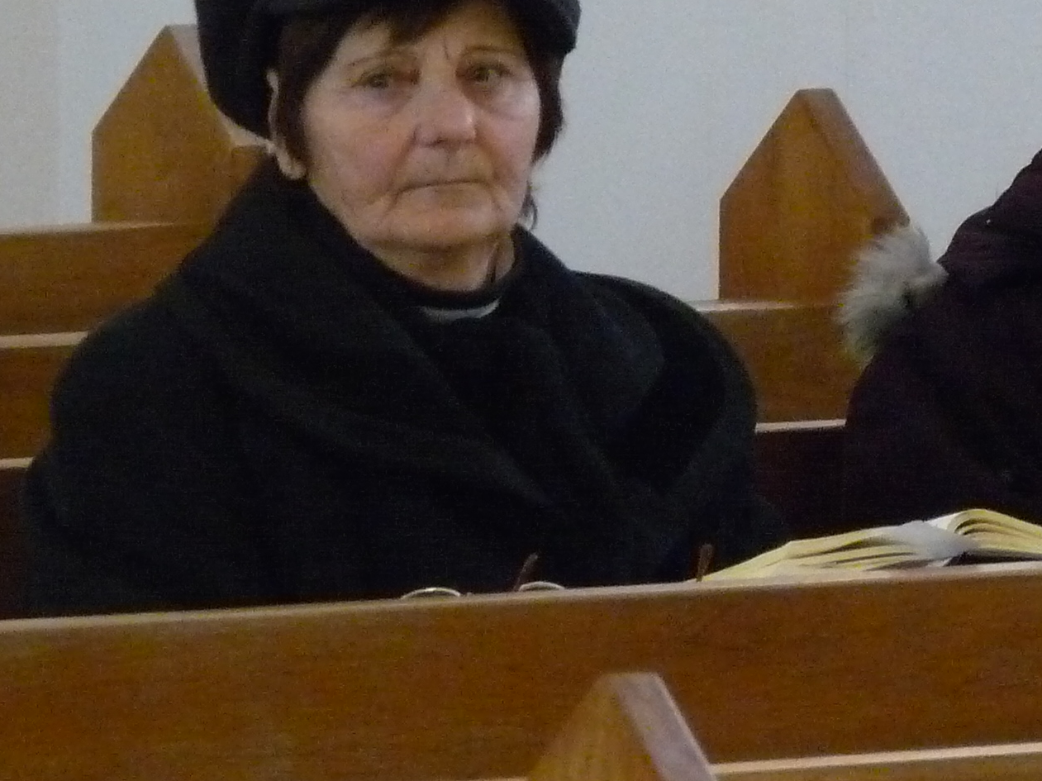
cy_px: 169
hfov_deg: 3.6
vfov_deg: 2.7
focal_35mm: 554
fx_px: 16672
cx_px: 815
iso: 800
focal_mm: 34.2
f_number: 3.7
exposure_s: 1/60
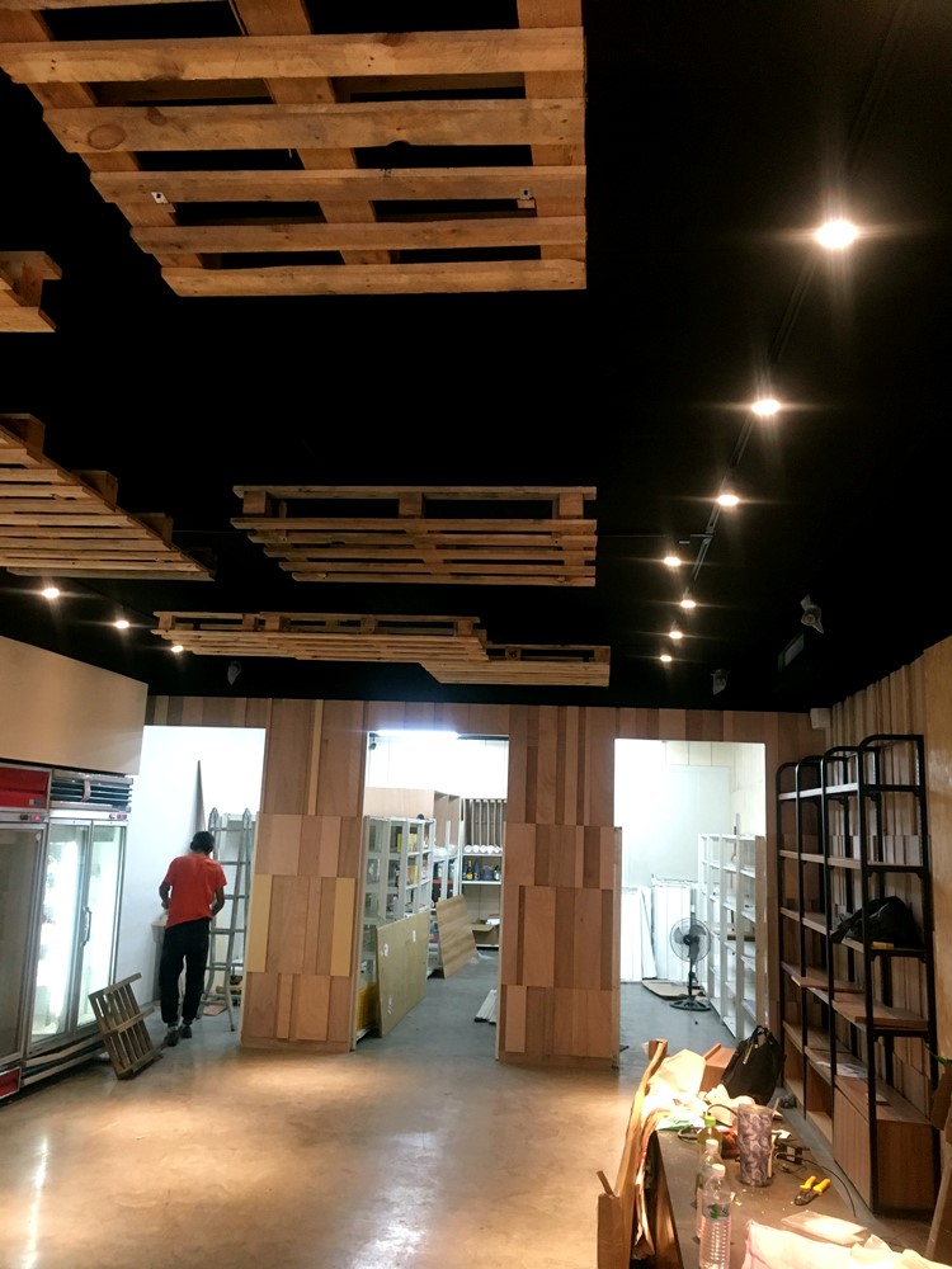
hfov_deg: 48.2
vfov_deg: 61.7
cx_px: 476
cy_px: 634
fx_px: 1063
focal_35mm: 29
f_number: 2.2
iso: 125
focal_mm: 4.15
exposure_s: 1/30
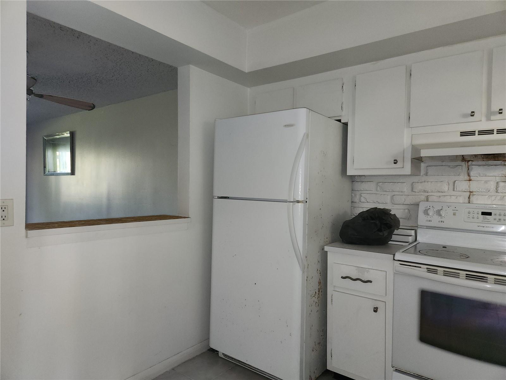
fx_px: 336
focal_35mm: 23
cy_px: 190
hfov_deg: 73.9
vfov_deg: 58.9
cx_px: 253
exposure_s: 1/40
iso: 125
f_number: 1.8
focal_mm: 5.4
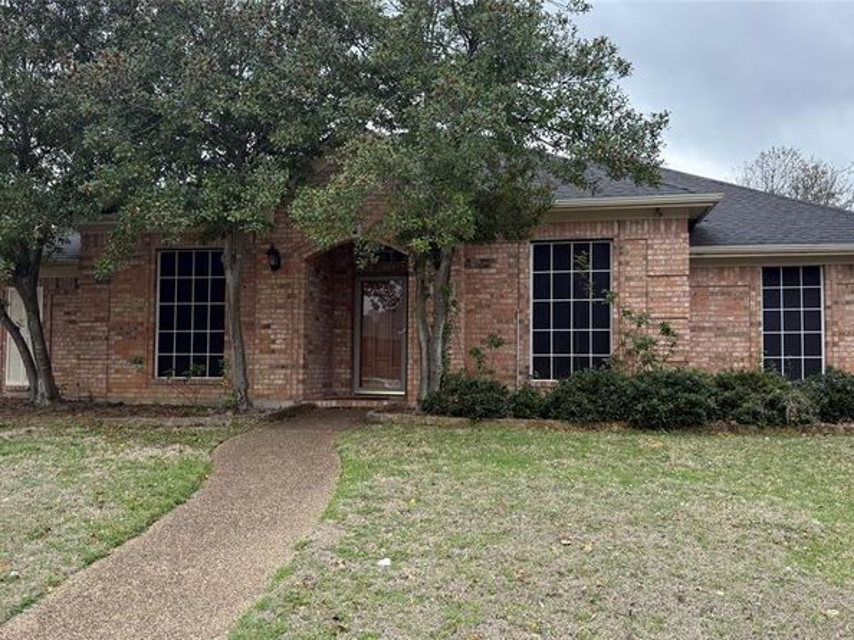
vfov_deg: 56.8
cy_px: 320
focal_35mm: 24
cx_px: 427
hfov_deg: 71.6
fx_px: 592
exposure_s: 1/2299
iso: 100
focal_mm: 6.76
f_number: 1.78
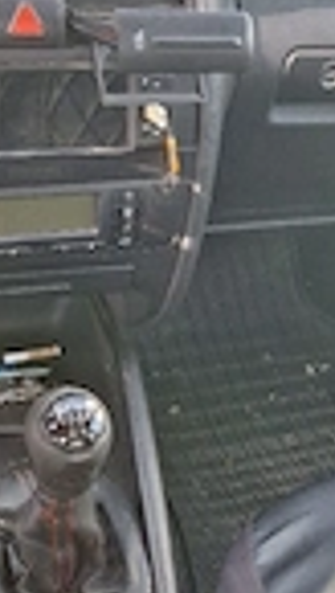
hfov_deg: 17.1
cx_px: 343
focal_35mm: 69
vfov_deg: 30.5
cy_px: 303
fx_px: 1085
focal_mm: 5.54
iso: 64
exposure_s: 1/100
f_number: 1.8
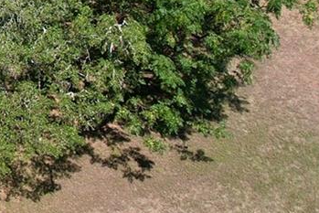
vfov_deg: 10.2
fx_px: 1143
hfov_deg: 13.6
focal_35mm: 129
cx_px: -316
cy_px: -140
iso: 100
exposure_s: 1/1500
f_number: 2.8
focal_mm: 8.38
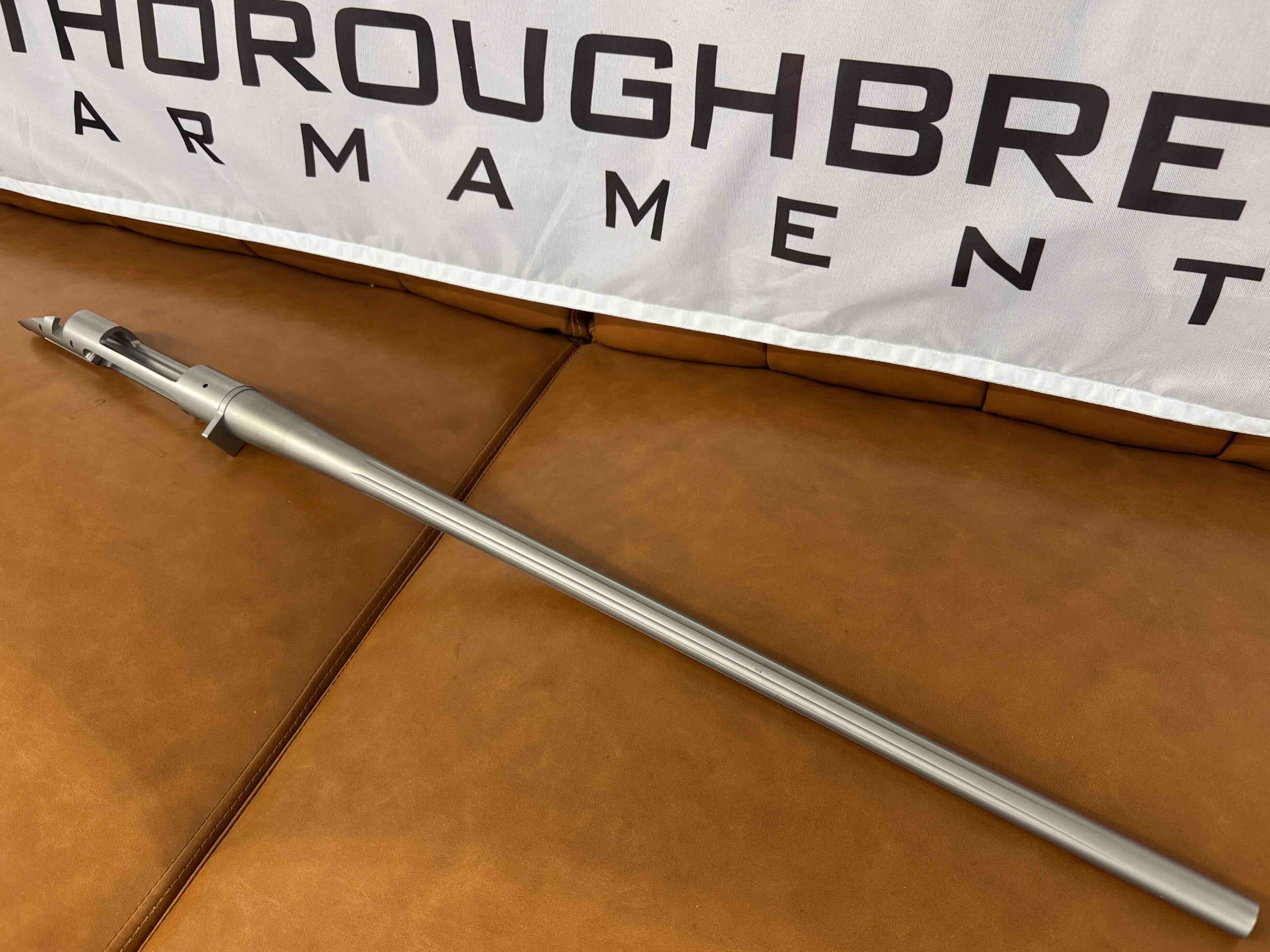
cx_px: 642
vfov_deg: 53.0
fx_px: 954
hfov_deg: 67.3
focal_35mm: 26
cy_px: 504
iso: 160
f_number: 1.78
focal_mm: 6.76
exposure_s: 1/60
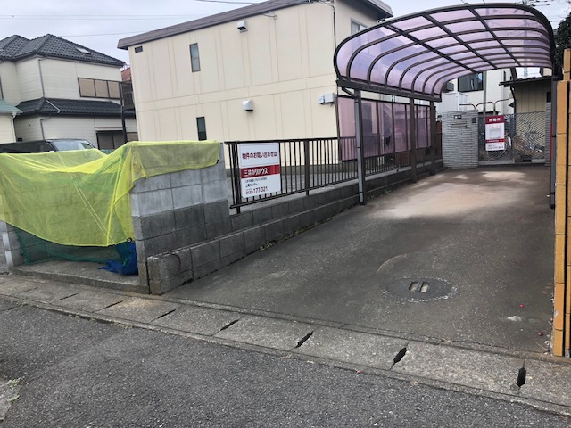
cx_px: 286
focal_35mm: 28
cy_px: 214
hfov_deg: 63.4
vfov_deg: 49.7
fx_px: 462
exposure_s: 1/230
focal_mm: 4
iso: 20
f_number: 1.8
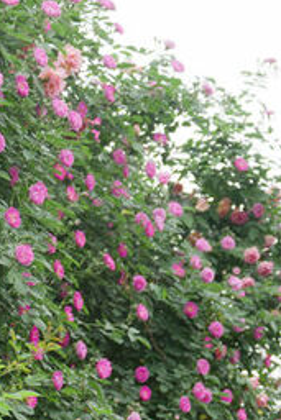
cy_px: 764
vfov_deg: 11.1
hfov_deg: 7.4
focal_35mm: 172
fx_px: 2011
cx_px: -431
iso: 100
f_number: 2.8
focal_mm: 28
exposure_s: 1/320
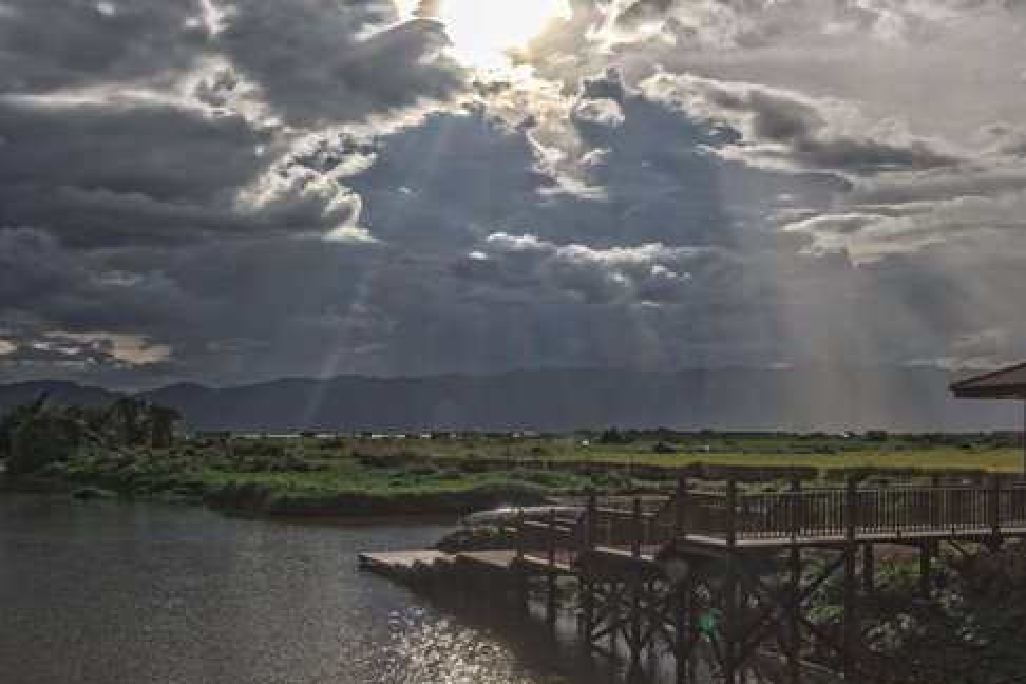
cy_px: 328
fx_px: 1197
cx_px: 661
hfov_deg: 45.9
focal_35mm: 42
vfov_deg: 31.9
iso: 50
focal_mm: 24
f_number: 22
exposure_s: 1/320
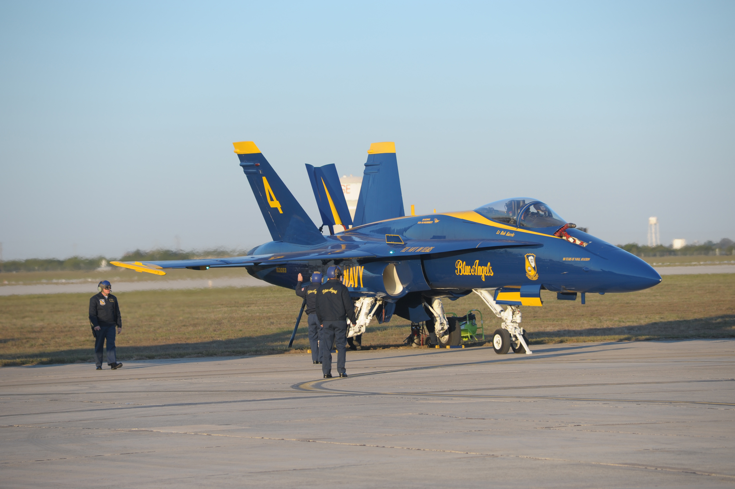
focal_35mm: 155
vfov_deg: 8.8
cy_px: 244
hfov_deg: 13.3
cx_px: 368
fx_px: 3163
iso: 200
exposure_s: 1/250
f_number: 7.1
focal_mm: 155
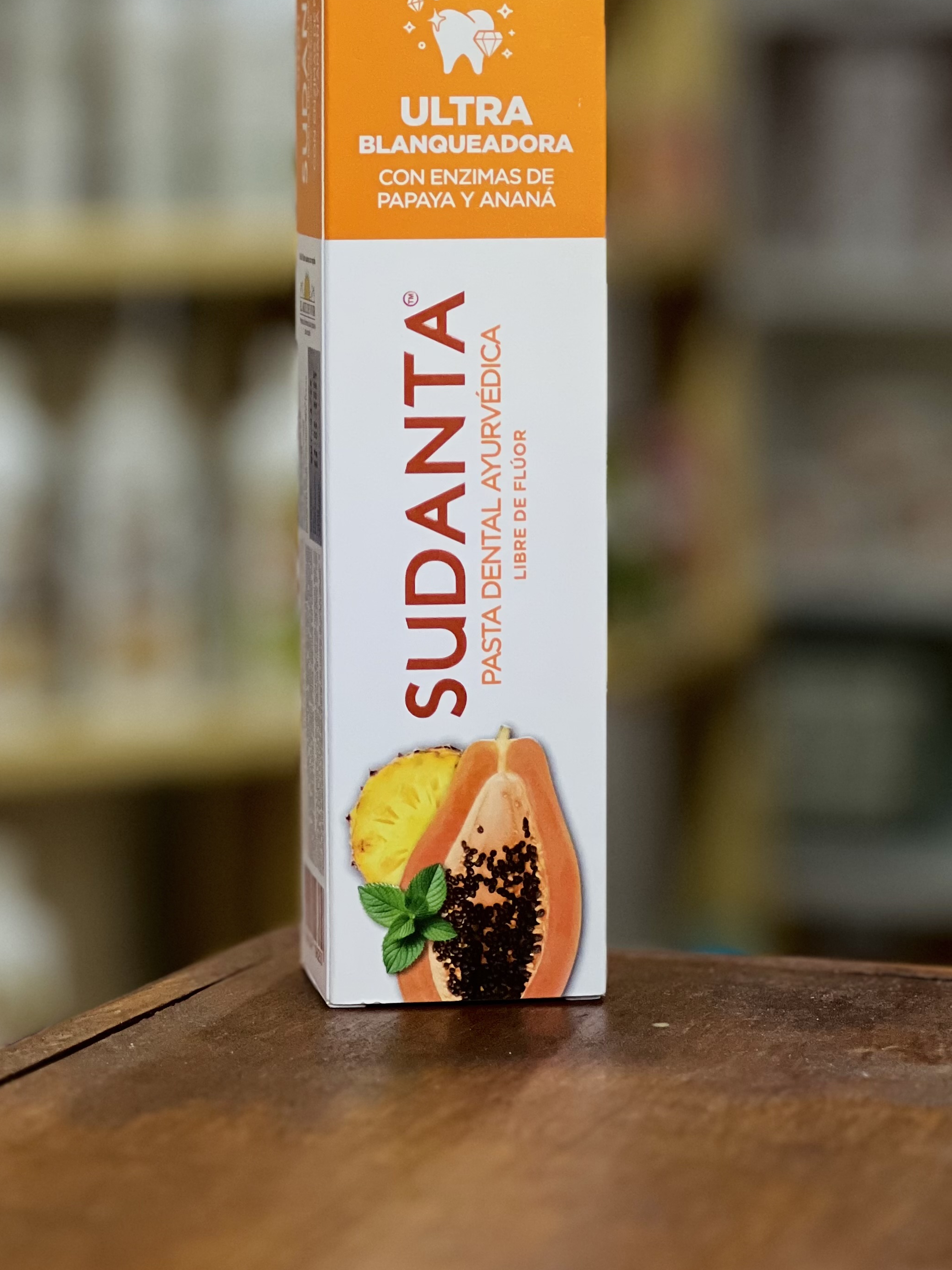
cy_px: 460
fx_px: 4143
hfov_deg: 13.1
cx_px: 473
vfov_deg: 17.4
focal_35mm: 113
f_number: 2.8
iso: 400
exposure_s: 1/40
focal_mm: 9
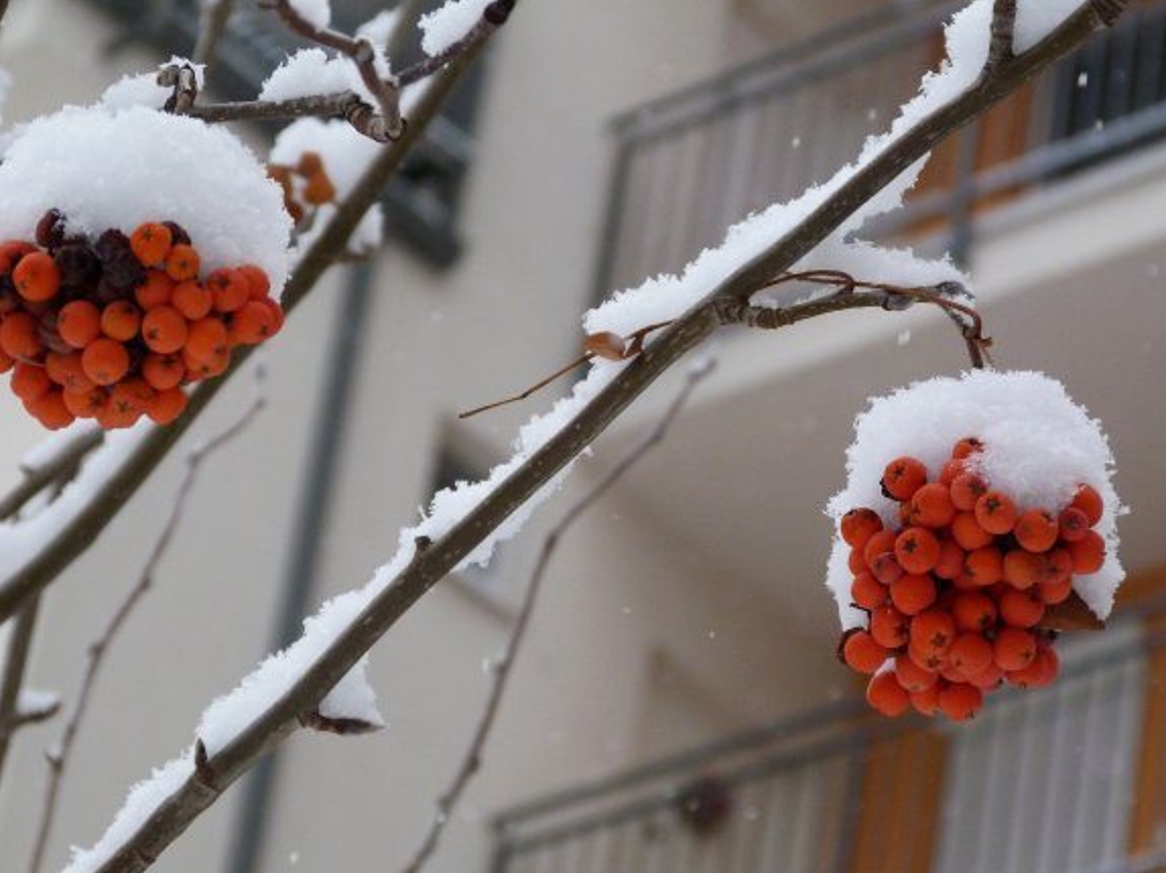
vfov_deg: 7.7
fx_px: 6498
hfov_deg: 10.3
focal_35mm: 193
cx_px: 589
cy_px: 429
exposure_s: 1/320
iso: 320
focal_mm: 32.5
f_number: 3.8
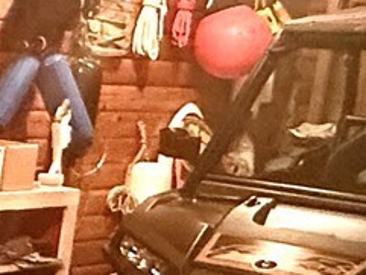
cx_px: -346
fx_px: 984
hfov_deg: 16.5
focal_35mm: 93
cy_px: 231
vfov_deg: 15.8
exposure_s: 1/60
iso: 1000
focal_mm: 2.22
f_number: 2.2
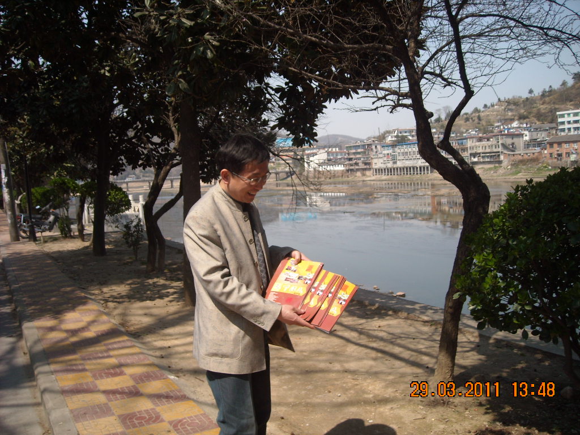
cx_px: 290
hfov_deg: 52.6
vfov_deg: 40.7
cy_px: 218
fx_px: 586
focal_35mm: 35
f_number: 5.6
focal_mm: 5.7
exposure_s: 1/228
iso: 64
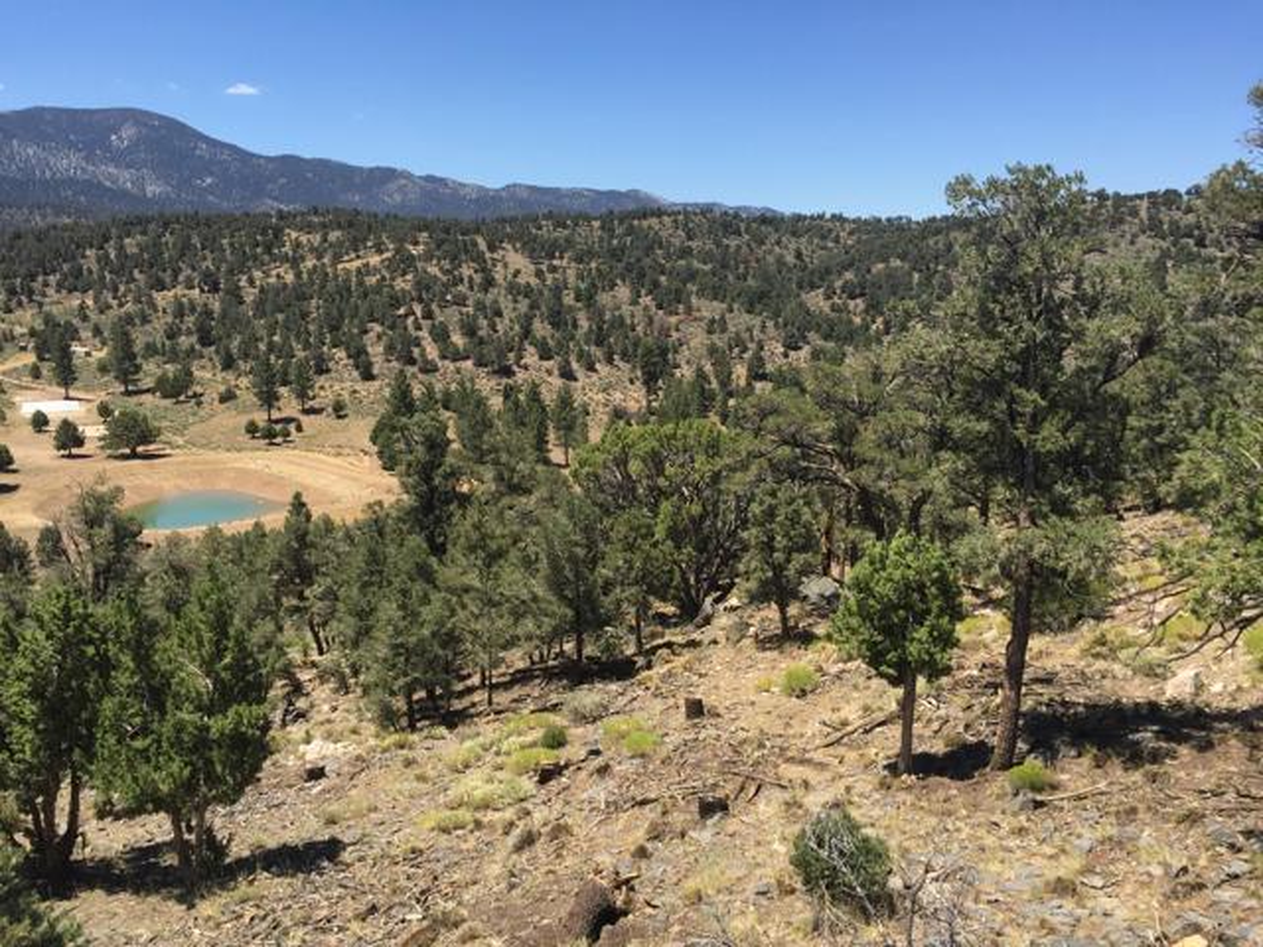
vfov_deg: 48.2
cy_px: 474
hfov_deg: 61.7
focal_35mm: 29
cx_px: 632
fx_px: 1058
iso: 32
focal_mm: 4.15
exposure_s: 1/1412
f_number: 2.2
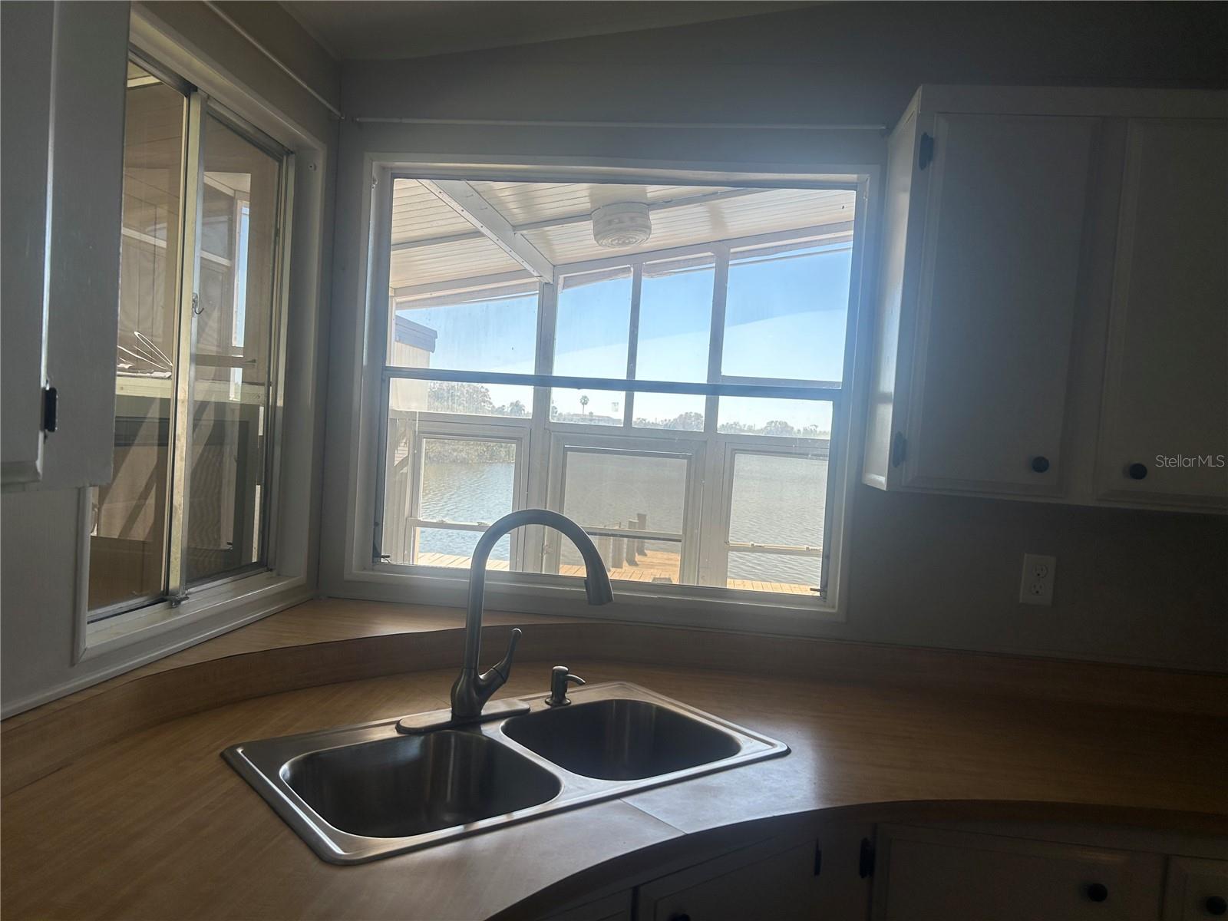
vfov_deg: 53.1
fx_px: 922
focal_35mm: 26
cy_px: 460
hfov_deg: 67.3
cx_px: 614
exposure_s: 1/827
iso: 50
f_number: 1.5
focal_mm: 5.7
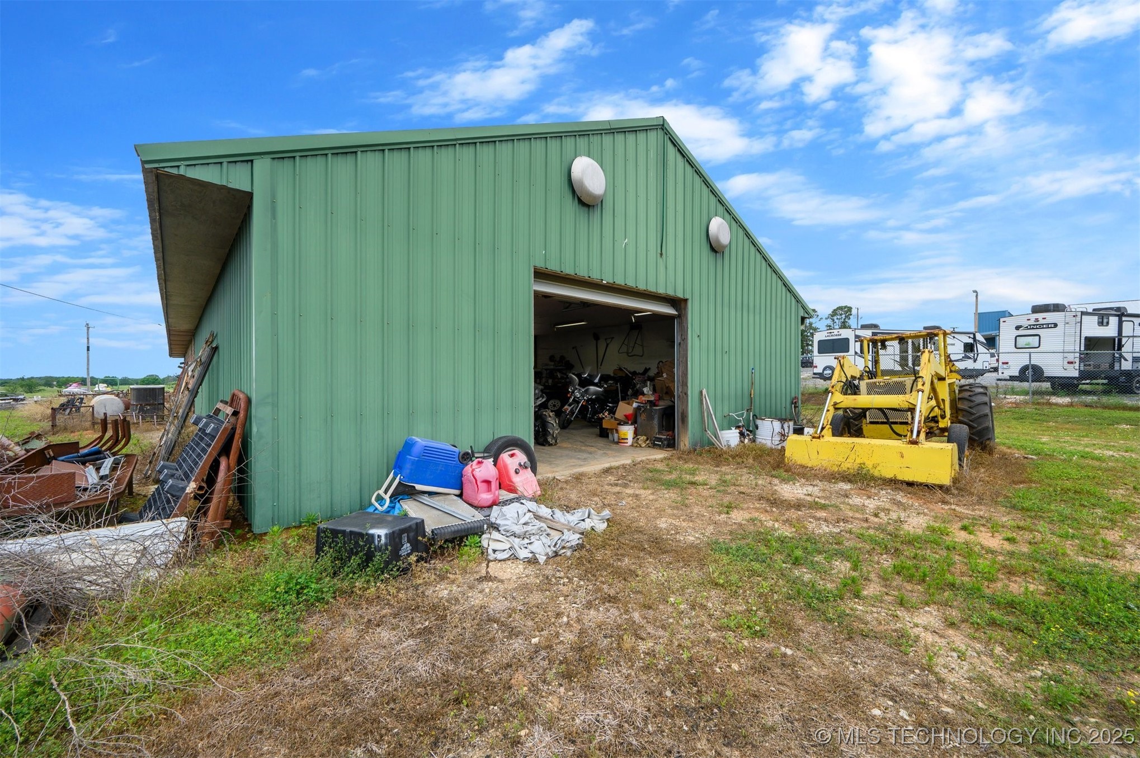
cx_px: 570
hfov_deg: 104.3
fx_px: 443
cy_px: 379
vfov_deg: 81.1
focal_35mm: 14
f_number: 9
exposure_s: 1/100
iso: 250
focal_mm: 14
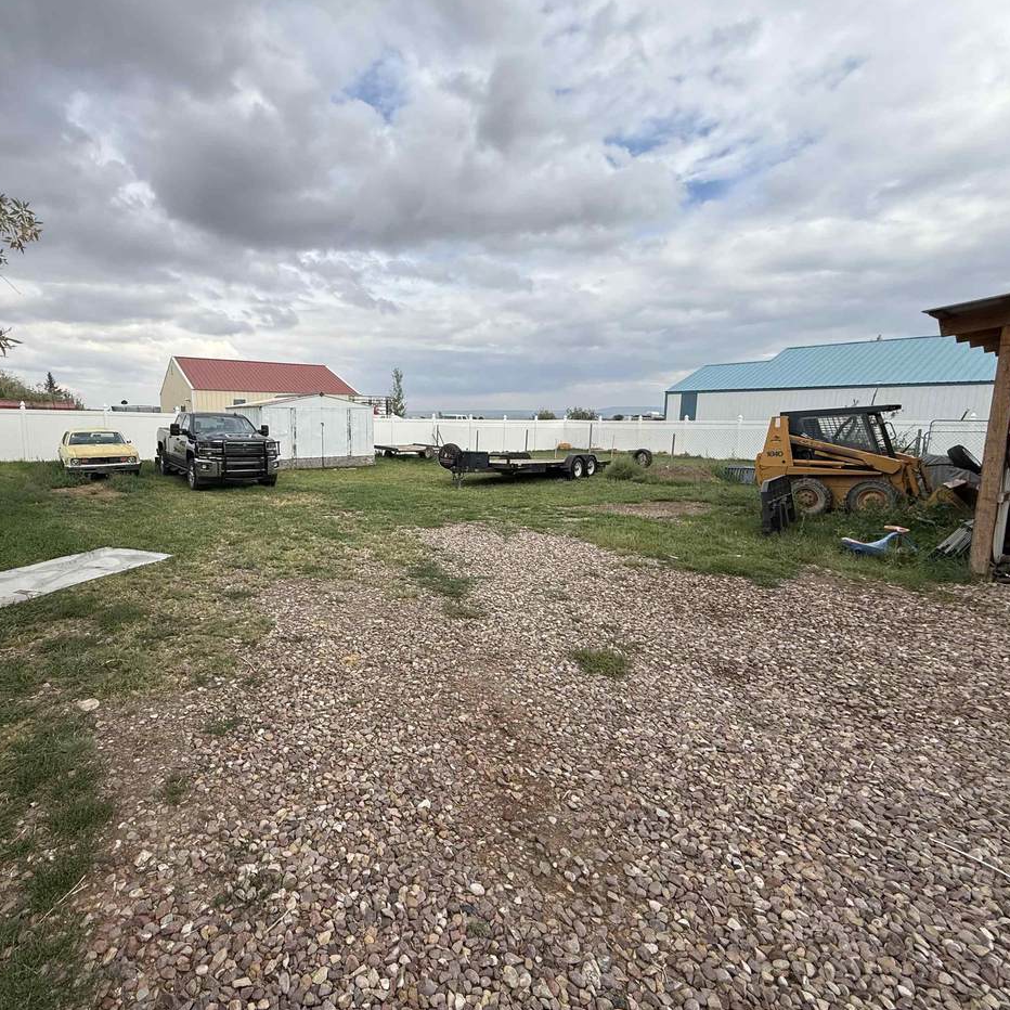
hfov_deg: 82.8
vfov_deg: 84.0
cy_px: 492
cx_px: 399
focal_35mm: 17
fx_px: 561
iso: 50
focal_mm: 2.22
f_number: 2.2
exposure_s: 1/1464
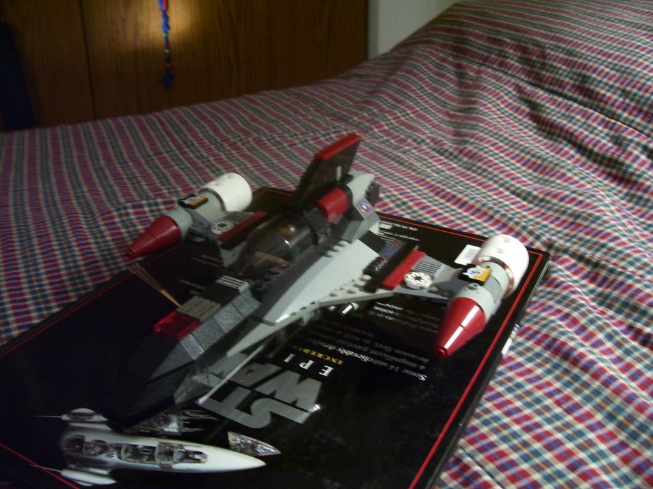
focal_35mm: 34
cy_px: 244
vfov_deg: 41.8
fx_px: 641
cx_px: 326
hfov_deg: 54.0
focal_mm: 5.6
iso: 160
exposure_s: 1/8
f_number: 2.7
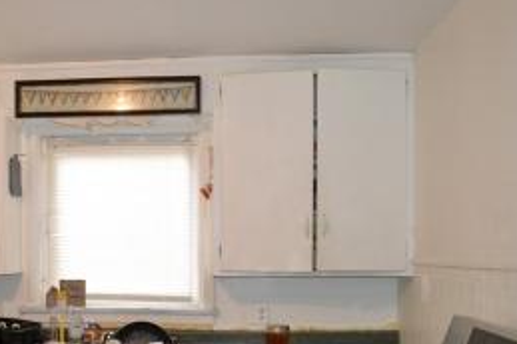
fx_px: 674
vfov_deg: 28.1
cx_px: 152
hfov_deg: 41.1
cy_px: 262
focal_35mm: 47
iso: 1400
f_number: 3.5
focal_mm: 18
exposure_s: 1/60
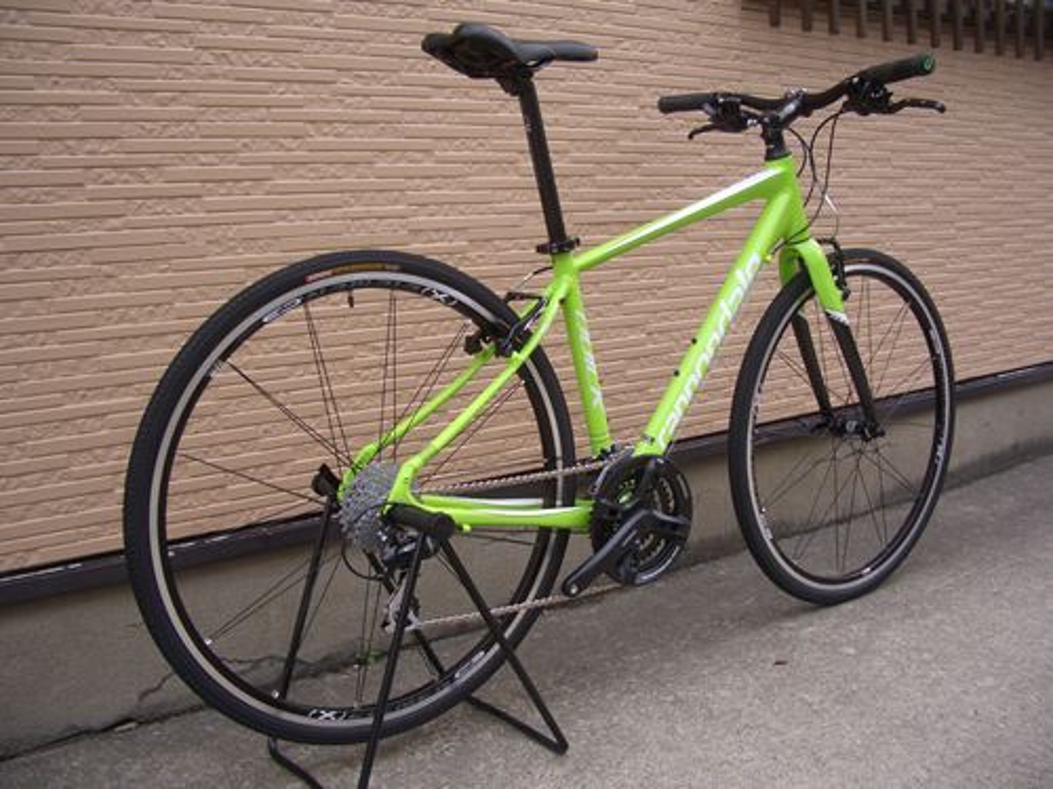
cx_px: 526
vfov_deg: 40.7
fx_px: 1065
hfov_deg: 52.6
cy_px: 394
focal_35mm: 35
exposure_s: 1/160
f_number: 2.6
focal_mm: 5.8
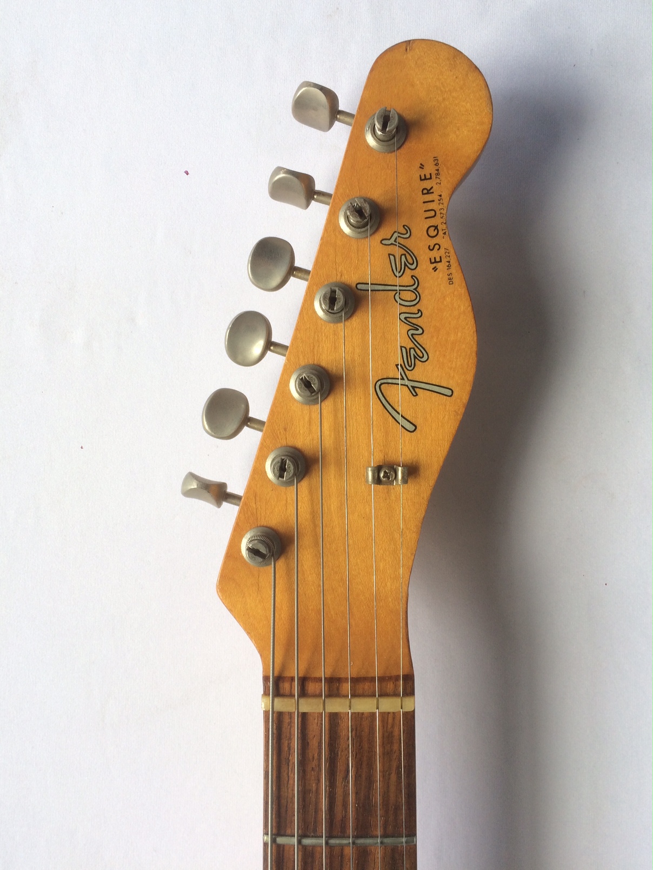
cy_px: 435
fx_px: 729
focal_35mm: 29
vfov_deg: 61.7
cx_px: 326
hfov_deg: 48.2
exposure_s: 1/126
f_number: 2.2
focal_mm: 4.15
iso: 32
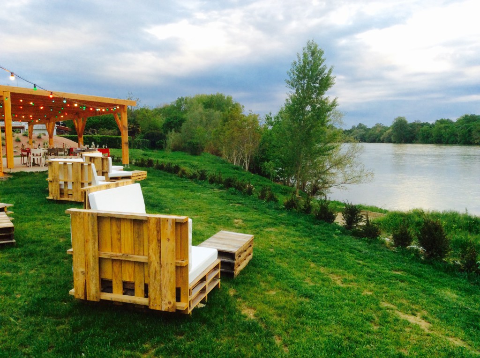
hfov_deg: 56.9
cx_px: 240
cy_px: 179
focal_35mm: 32
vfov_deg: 44.1
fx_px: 443
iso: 50
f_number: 2.4
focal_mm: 3.3
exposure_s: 1/120
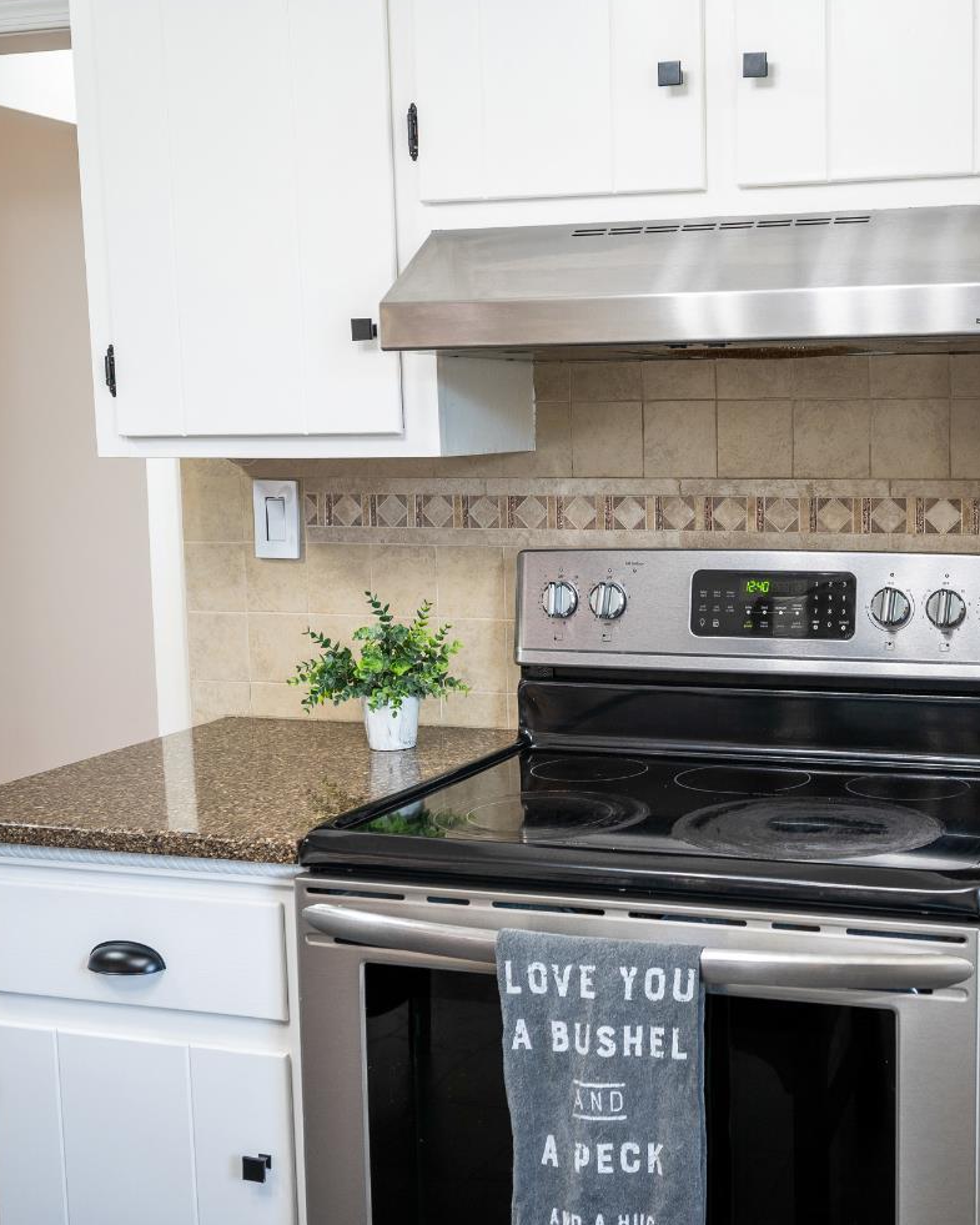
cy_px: 611
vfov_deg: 42.9
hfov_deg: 34.0
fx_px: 1559
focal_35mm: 43
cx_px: 765
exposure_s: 1/20
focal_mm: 30
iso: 400
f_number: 4
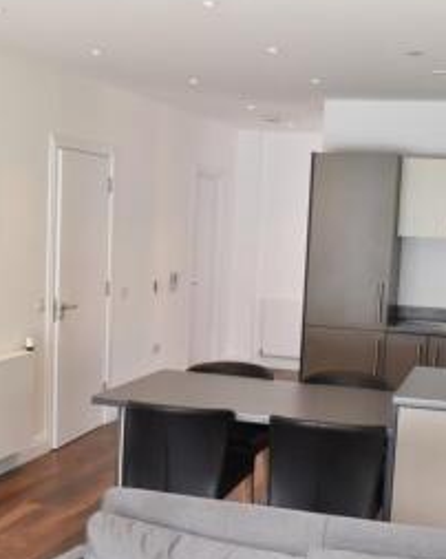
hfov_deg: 28.6
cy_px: 319
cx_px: 234
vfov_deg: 35.3
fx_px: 876
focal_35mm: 53
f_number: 5.6
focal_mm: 20
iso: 1000
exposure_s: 1/125
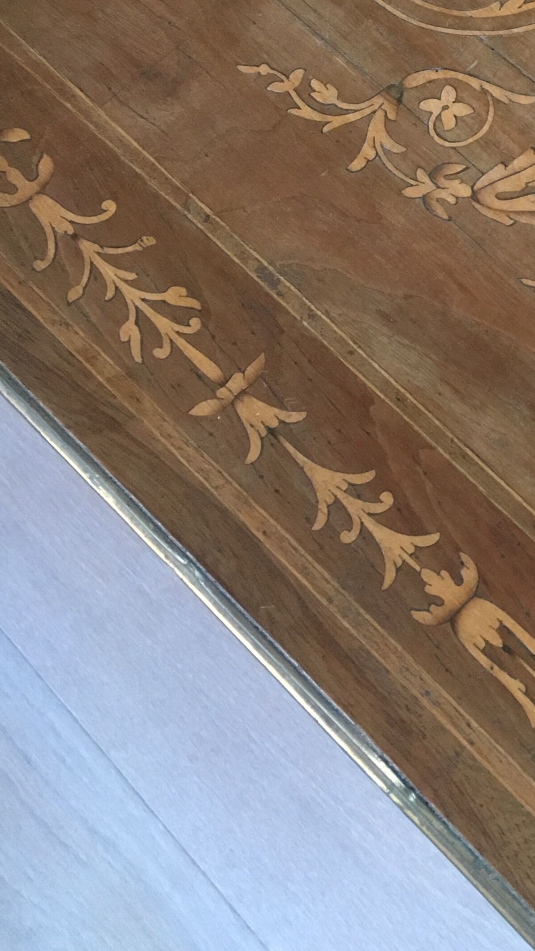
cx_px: 644
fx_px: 1513
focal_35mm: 60
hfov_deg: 18.9
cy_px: 170
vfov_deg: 33.7
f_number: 2.2
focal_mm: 4.15
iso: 200
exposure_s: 1/33
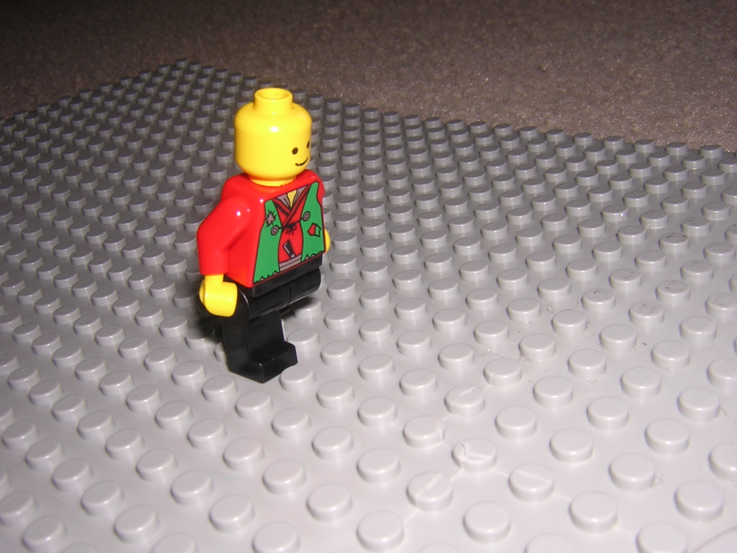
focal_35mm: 37
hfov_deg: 50.1
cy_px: 281
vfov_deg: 38.7
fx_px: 788
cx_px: 370
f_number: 5.2
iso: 100
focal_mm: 4.7
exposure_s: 1/60.1
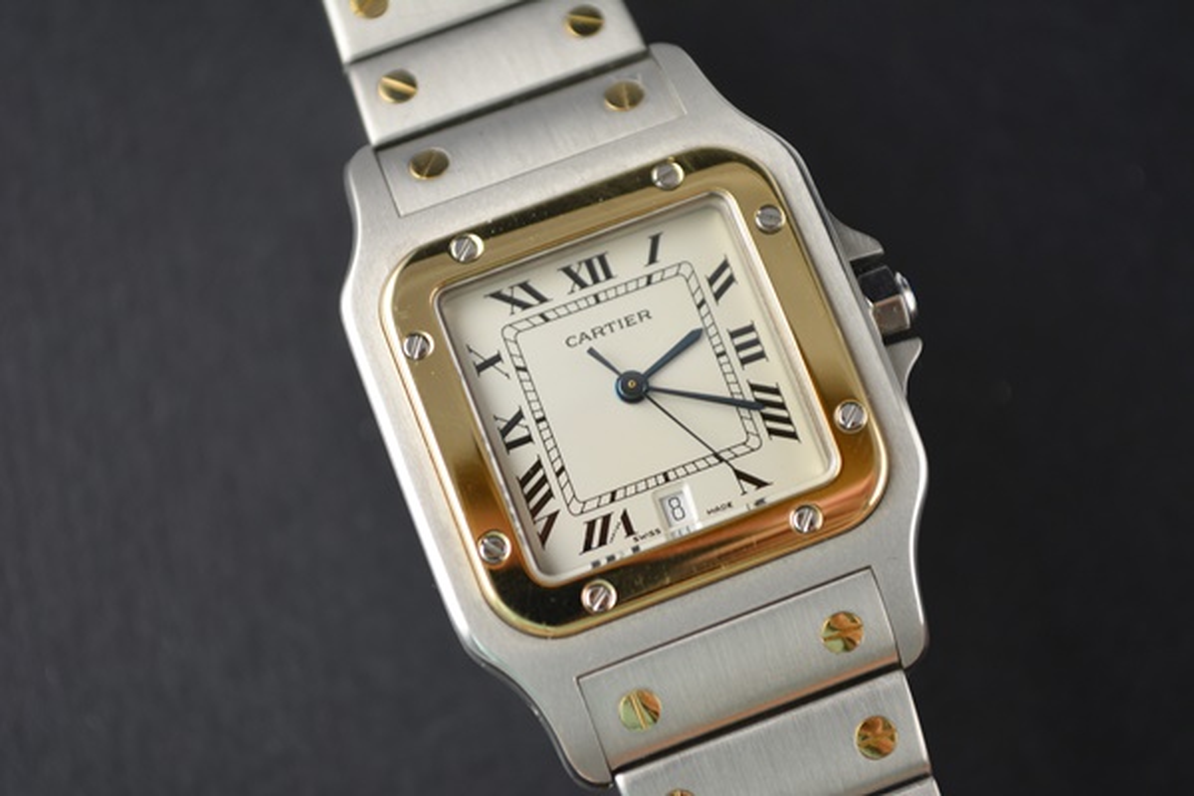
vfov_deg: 16.6
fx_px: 2736
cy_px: 398
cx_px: 597
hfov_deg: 24.6
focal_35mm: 82
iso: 400
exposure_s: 1/100
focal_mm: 55
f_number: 5.6
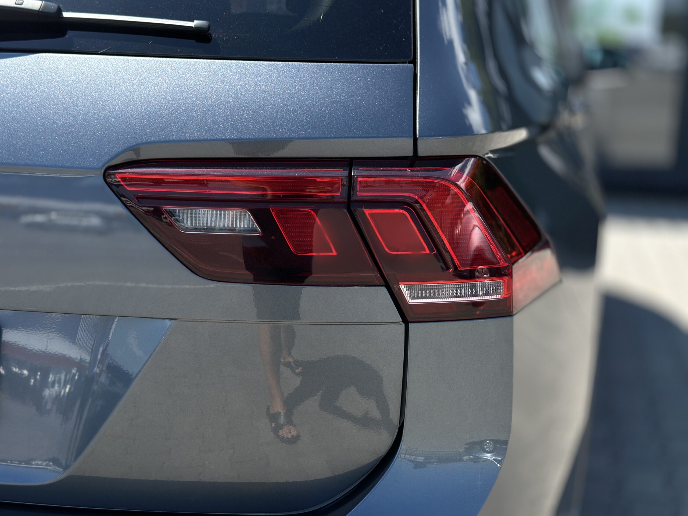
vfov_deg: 30.3
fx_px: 954
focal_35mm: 48
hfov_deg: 39.7
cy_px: 258
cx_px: 344
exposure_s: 1/2532
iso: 80
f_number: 1.78
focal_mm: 6.86
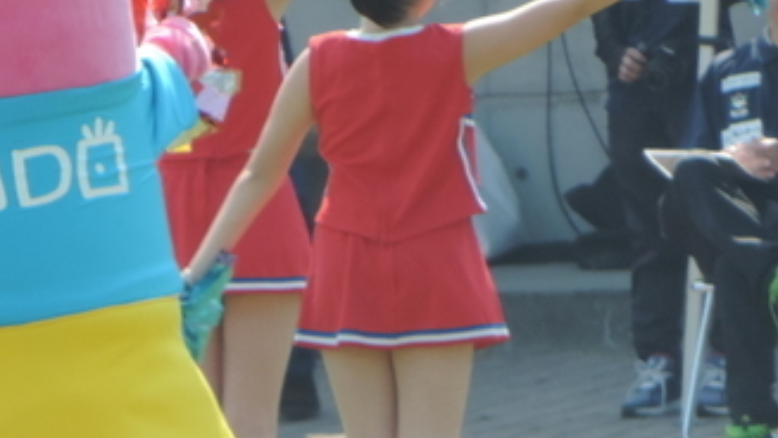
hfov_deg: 1.2
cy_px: 157
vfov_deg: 0.7
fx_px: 38477
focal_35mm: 1865
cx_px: -90
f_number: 5
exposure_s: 1/400
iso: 180
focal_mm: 124.8
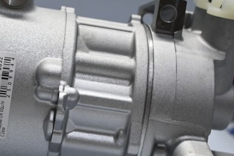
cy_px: 99
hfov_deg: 26.1
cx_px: 67
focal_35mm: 77
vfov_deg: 17.7
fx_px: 501
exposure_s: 1/125
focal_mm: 25
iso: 800
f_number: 4.2
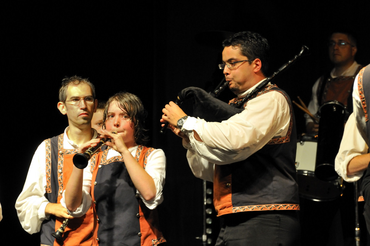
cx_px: 185
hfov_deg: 6.5
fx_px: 3233
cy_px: 123
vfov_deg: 4.4
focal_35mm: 315
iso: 1250
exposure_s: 1/50
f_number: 8
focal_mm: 210
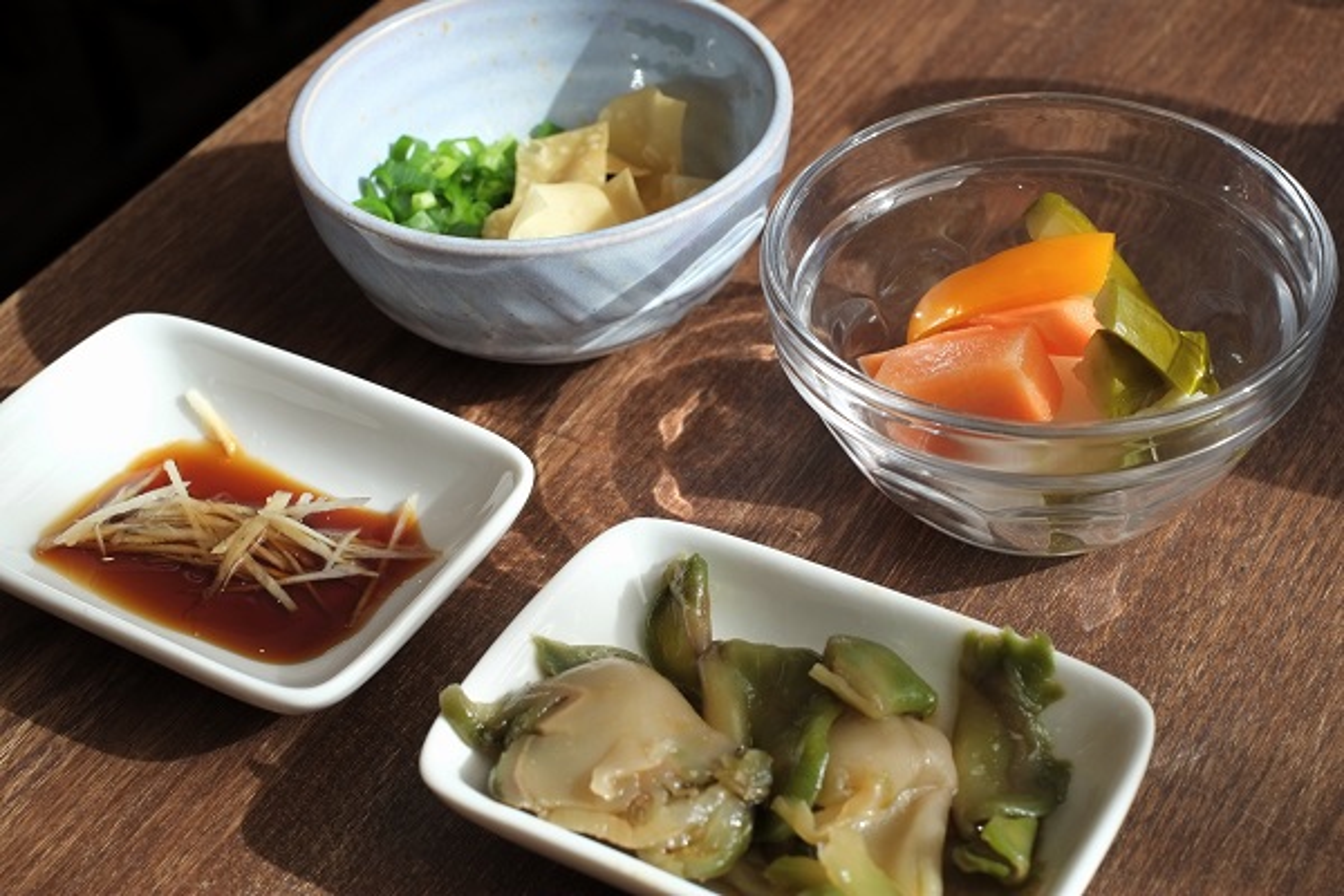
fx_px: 1979
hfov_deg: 37.5
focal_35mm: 53
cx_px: 672
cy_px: 448
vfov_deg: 25.5
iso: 200
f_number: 8
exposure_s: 1/60
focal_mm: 35
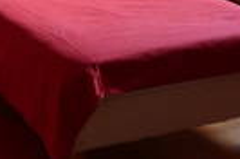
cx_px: -27
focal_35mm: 113
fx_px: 752
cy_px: -78
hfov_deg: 17.5
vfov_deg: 11.6
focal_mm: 7.1
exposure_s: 1/50
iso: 400
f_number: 3.1
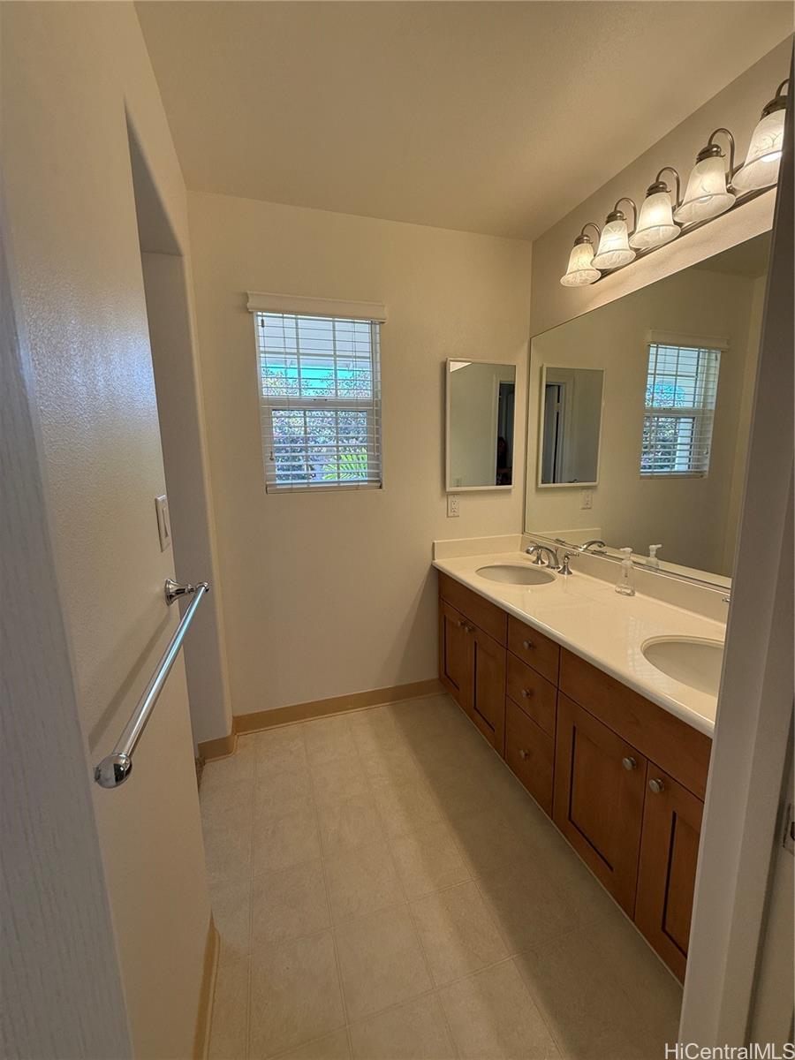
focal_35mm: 14
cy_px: 530
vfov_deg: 102.1
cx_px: 398
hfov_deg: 85.7
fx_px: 429
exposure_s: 1/154
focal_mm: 2.22
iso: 64
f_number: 2.2
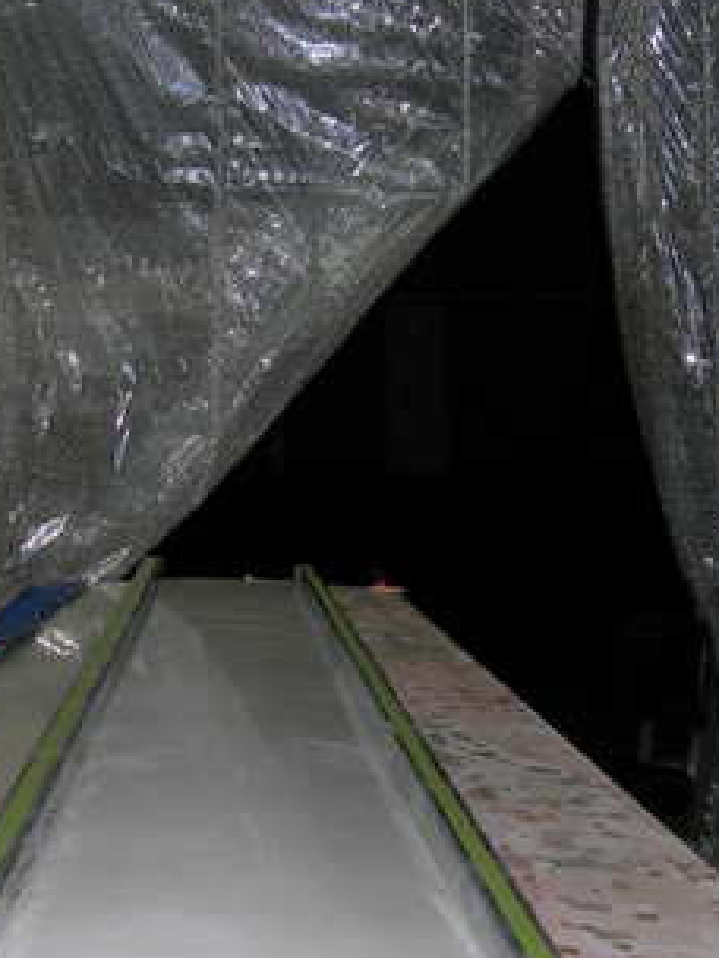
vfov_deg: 24.3
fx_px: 2216
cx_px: 158
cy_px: 611
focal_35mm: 80
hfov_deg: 18.3
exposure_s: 1/60.1
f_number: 2.8
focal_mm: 7.8
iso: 64
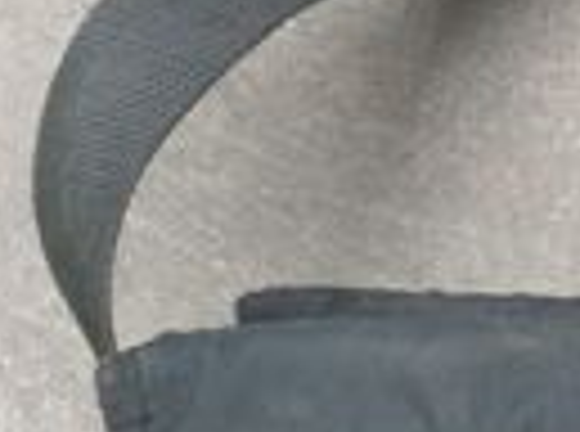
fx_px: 1621
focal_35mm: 97
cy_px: 567
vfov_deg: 14.5
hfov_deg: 19.2
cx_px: 692
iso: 250
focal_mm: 4.3
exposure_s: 1/13
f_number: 1.5
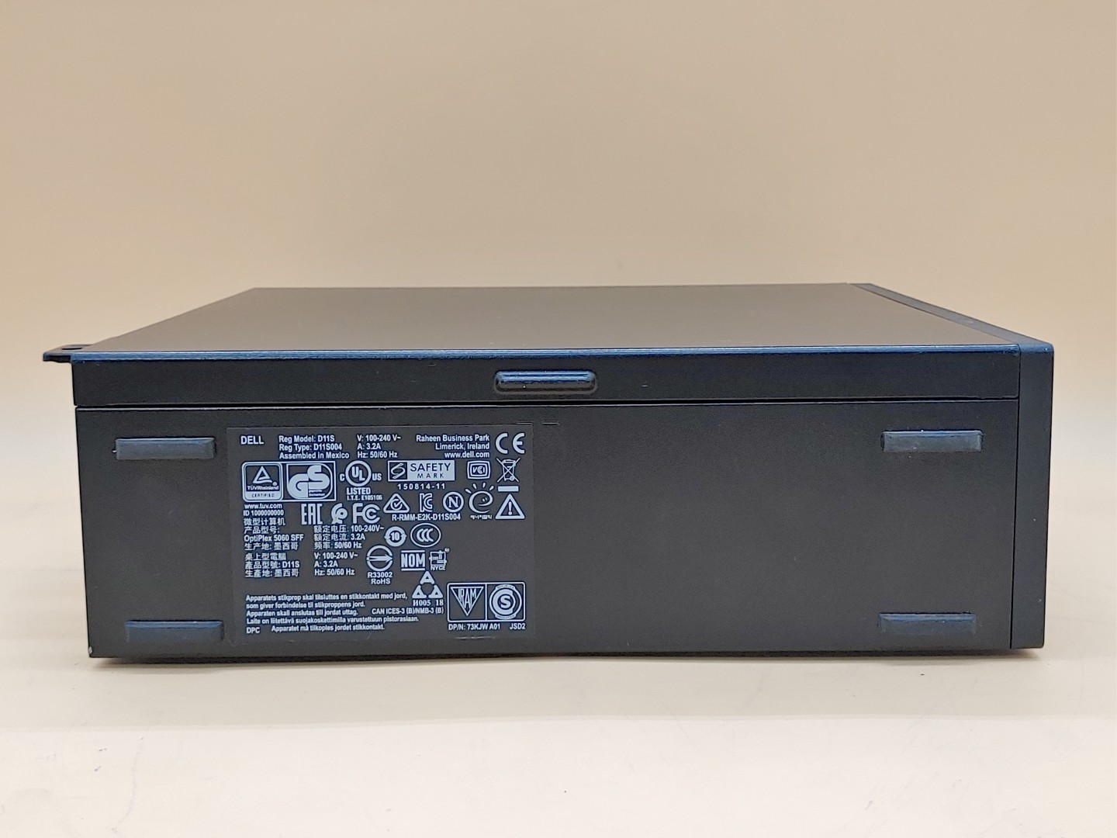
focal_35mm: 46
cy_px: 419
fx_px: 1484
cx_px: 558
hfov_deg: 41.2
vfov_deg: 31.5
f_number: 1.8
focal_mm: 4.36
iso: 50
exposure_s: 1/79
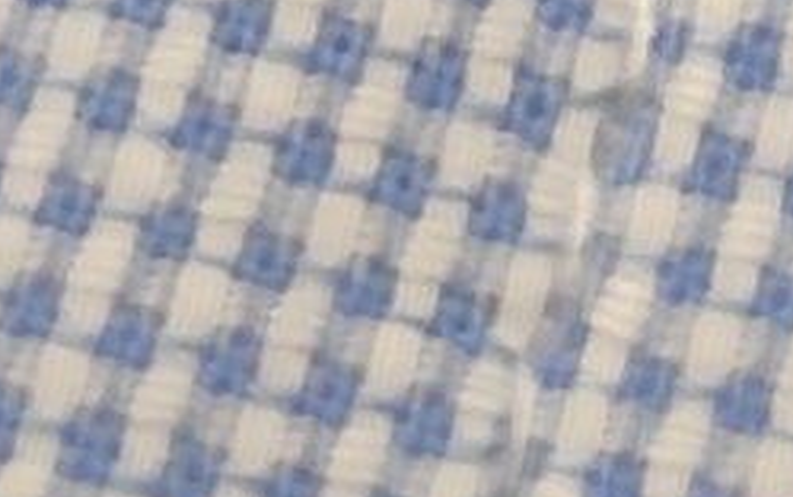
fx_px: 5882
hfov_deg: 7.5
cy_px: -2670
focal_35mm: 272
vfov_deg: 3.9
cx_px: 1389
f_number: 1.79
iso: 212
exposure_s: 1/50
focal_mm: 4.74
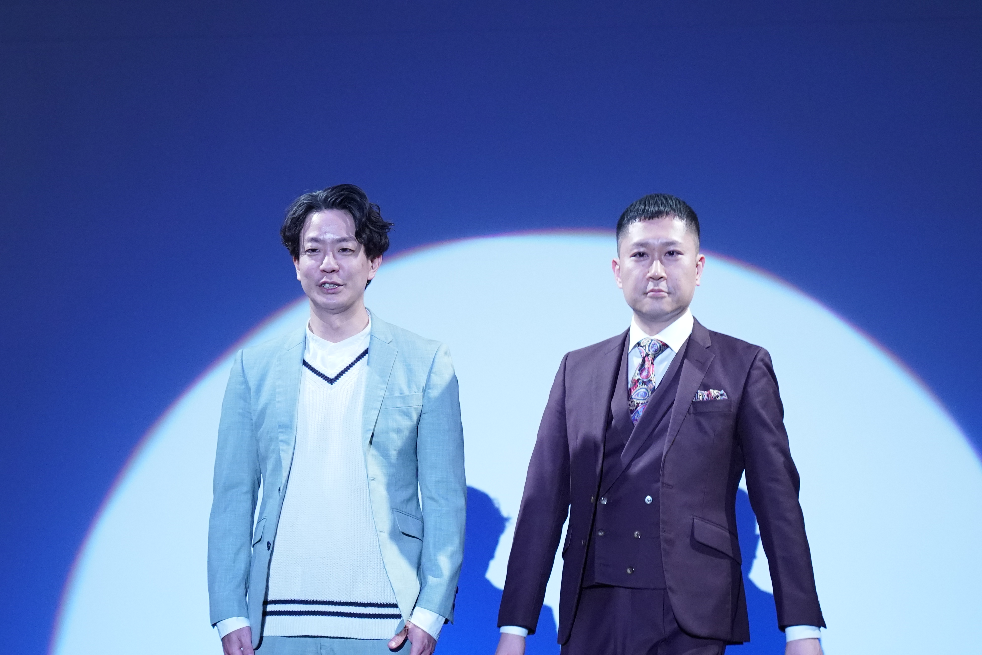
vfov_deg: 10.4
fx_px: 3600
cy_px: 328
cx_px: 491
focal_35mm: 132
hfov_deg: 15.5
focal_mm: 88
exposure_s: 1/200
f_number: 4
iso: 5000
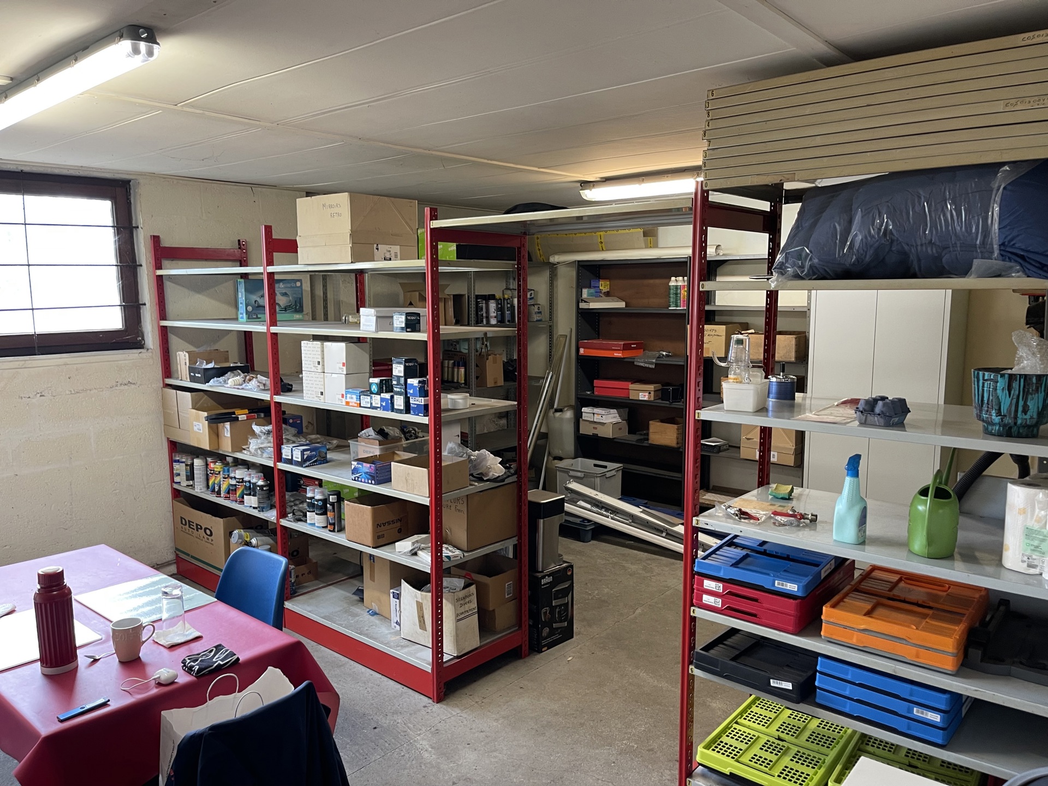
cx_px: 524
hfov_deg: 69.4
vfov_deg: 54.9
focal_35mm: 25
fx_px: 757
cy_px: 393
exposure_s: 1/50
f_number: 1.6
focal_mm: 5.1
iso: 100
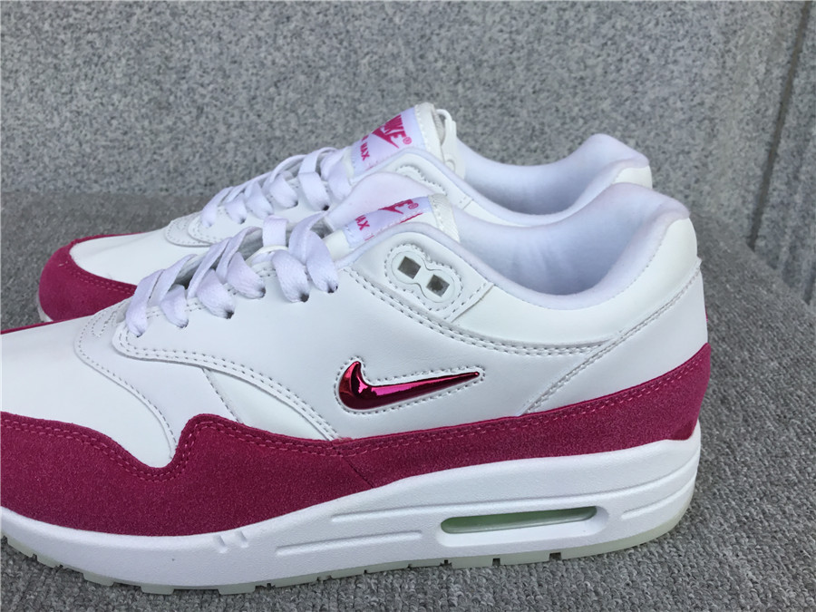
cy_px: 306
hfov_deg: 58.4
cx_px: 408
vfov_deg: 45.4
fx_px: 731
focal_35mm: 31
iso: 25
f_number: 2.4
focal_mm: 3.3
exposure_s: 1/574
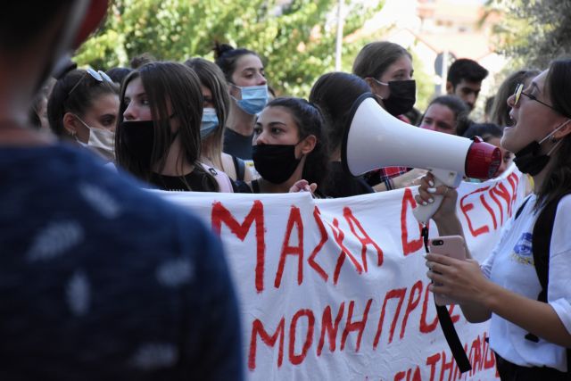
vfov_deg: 8.7
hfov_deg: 13.0
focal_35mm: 158
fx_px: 2499
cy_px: 190
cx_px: 286
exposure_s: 1/1000
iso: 2500
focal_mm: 105
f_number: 8
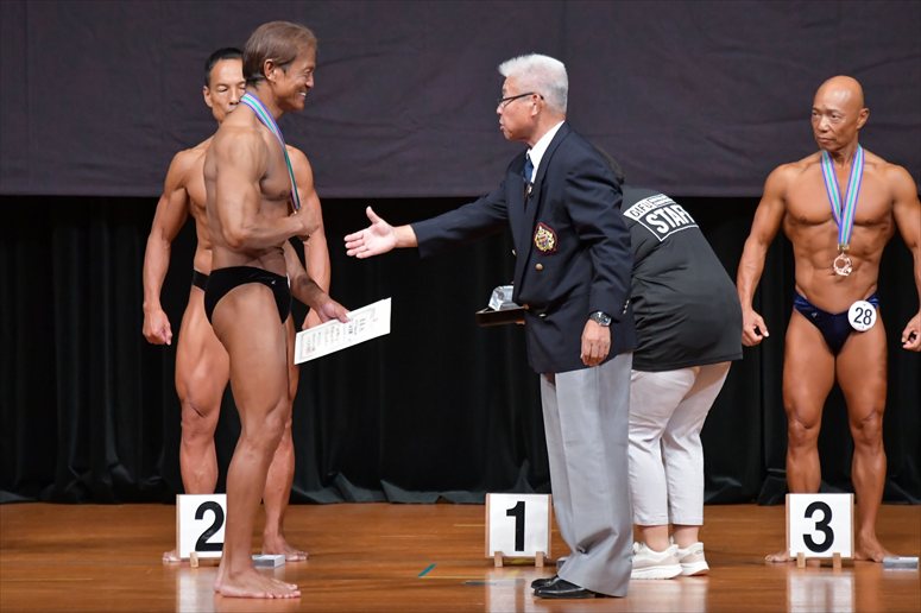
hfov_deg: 7.2
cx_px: 460
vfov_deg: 4.8
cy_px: 306
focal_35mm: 285
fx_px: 7288
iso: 5000
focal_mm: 190
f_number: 5.6
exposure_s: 1/400
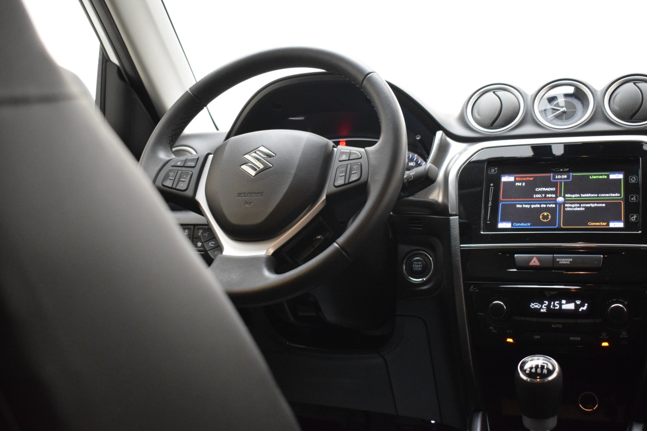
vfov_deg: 31.2
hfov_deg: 45.4
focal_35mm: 43
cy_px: 220
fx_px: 773
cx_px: 322
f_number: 4.2
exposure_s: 1/60
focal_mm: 28
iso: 3600
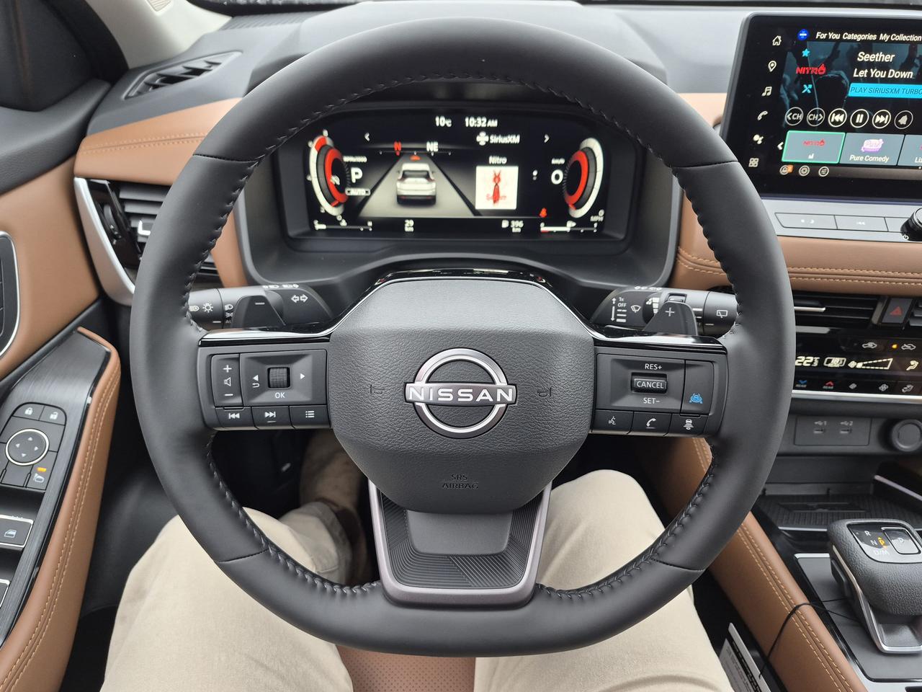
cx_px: 461
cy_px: 346
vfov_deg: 58.9
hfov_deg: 73.9
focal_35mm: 23
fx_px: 613
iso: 200
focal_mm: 5.4
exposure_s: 1/120
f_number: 1.8
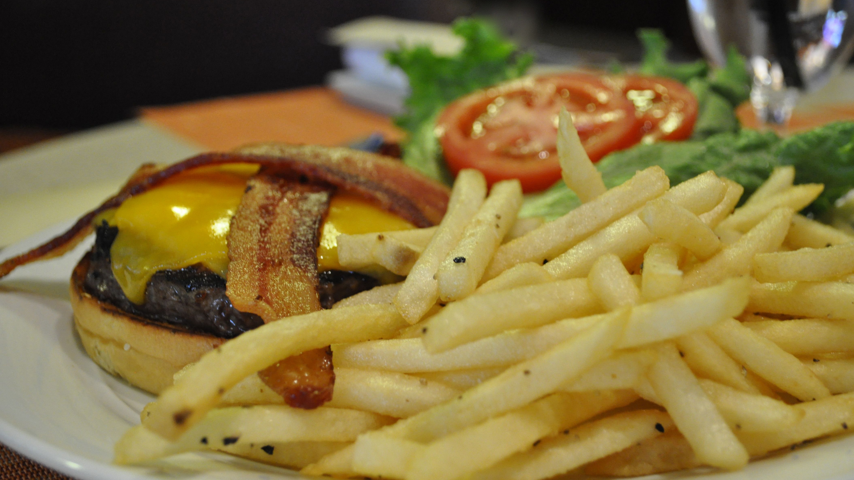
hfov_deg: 40.6
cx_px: 427
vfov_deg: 23.5
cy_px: 247
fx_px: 1155
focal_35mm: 51
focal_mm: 32
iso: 1600
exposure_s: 1/50
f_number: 4.8
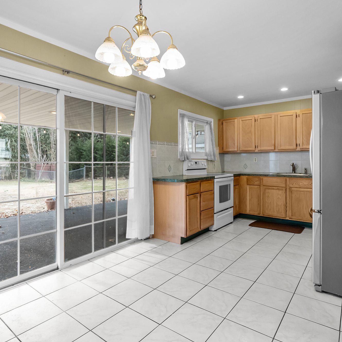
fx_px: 235
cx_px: 165
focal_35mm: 21
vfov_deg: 72.1
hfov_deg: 72.1
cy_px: 171
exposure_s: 1/40
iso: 2000
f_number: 8
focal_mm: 16
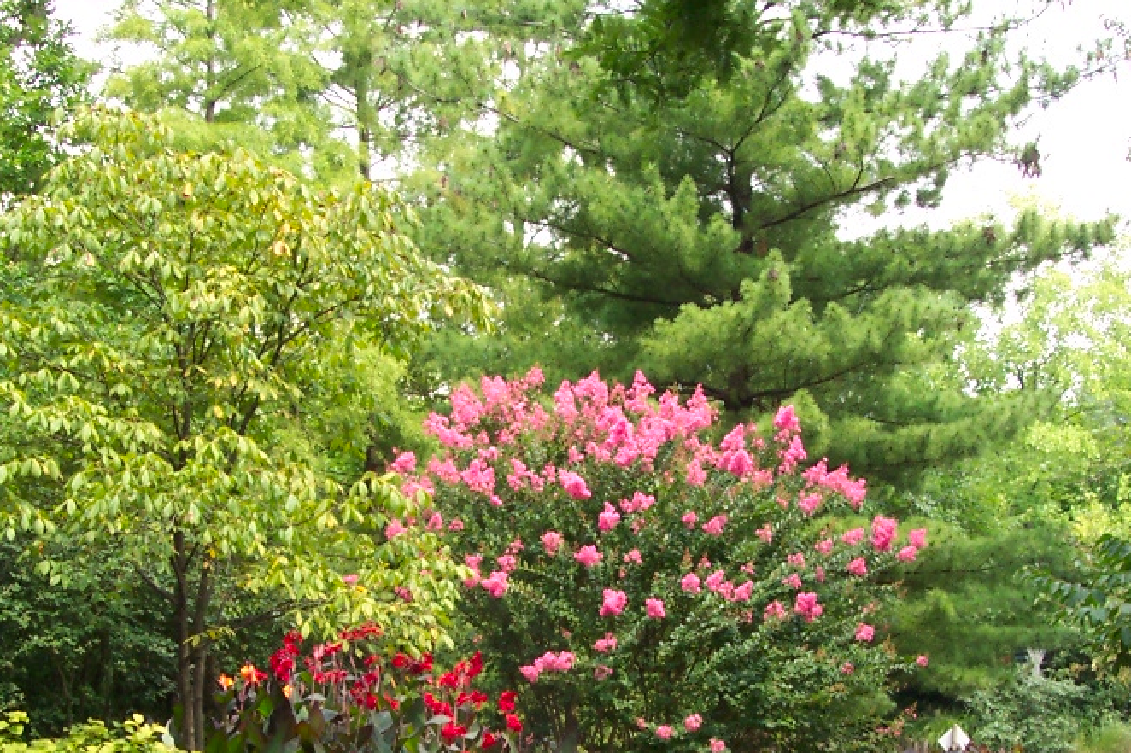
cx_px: 473
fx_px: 1947
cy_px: 587
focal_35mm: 62
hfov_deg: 32.3
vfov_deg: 21.7
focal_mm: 8
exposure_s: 1/90
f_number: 4.8
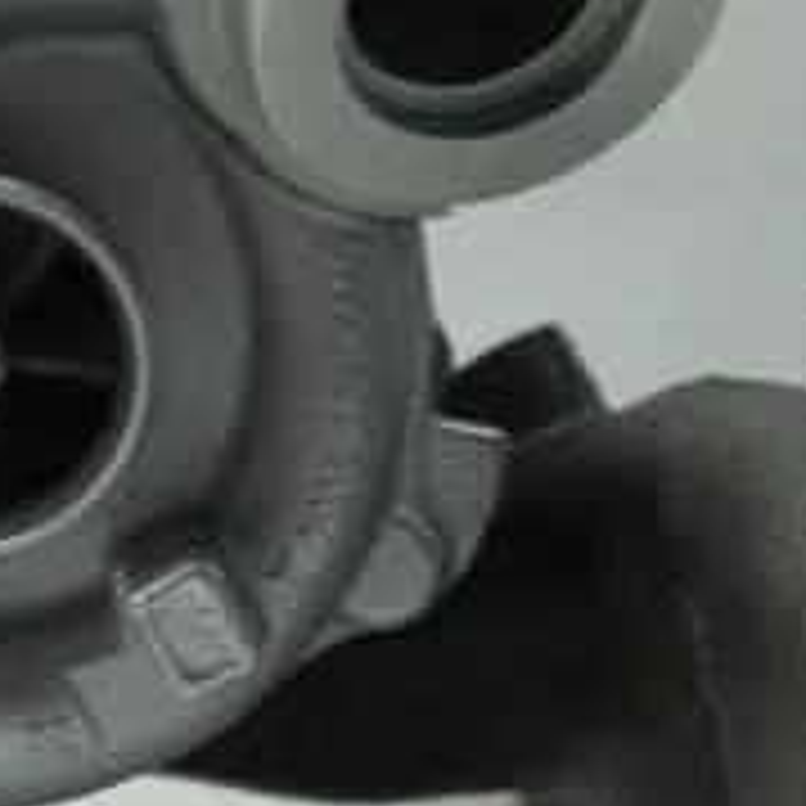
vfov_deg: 11.7
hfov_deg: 11.6
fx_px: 3936
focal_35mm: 149
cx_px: 25
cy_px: 462
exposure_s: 1/160
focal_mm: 35
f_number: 5
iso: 400
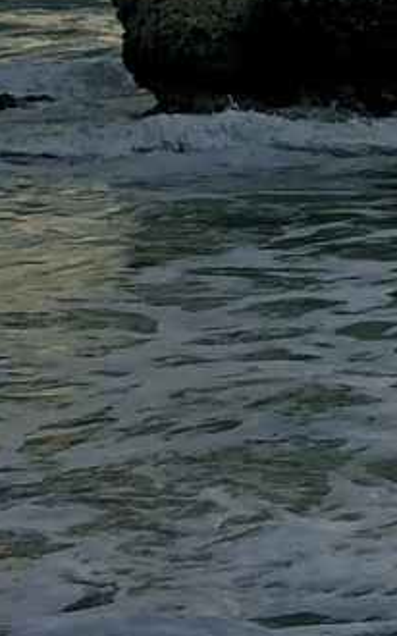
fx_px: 2183
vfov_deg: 15.4
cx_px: 1237
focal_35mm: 126
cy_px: -281
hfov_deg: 8.5
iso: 40
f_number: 1.8
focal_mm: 3.99
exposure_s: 1/120
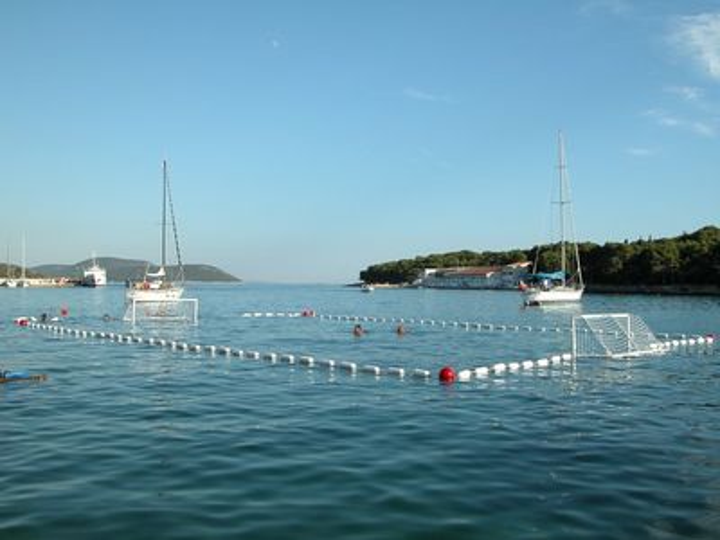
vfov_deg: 41.8
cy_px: 270
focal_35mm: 34
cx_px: 360
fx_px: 707
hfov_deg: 54.0
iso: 100
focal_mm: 8.9
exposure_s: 1/296
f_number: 6.3
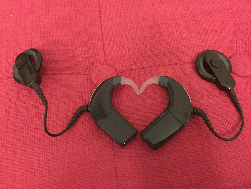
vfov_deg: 48.2
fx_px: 210
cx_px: 126
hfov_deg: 61.7
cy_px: 94
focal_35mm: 29
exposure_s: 1/17
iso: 640
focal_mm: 4.15
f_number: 2.2
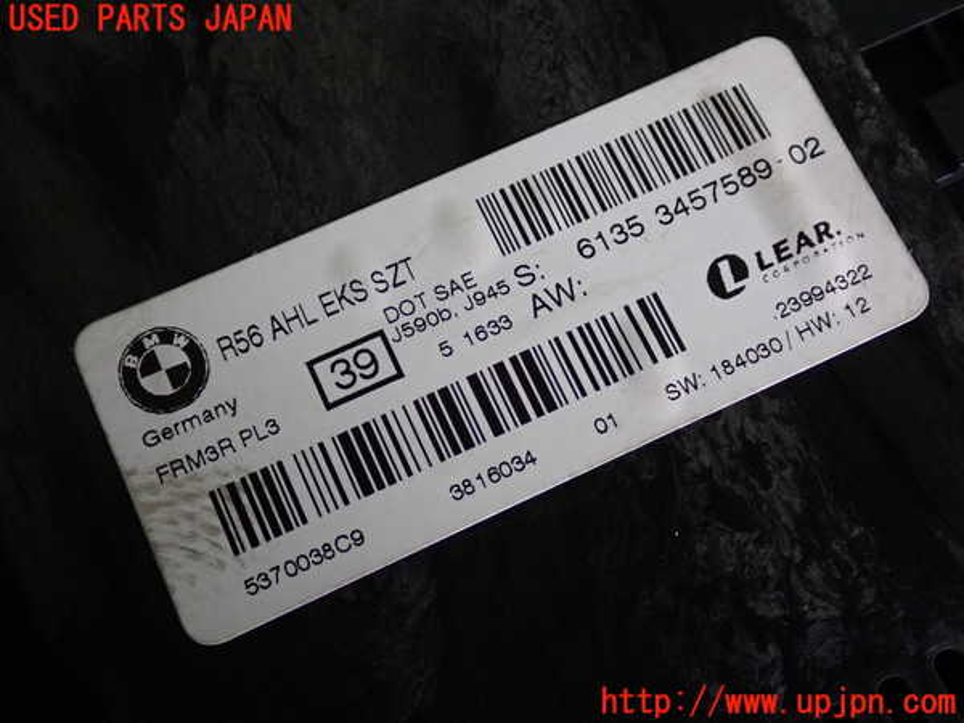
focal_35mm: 44
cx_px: 482
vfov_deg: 32.9
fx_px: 1225
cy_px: 362
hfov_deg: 42.9
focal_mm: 7.84
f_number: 2.9
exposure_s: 1/125
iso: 500
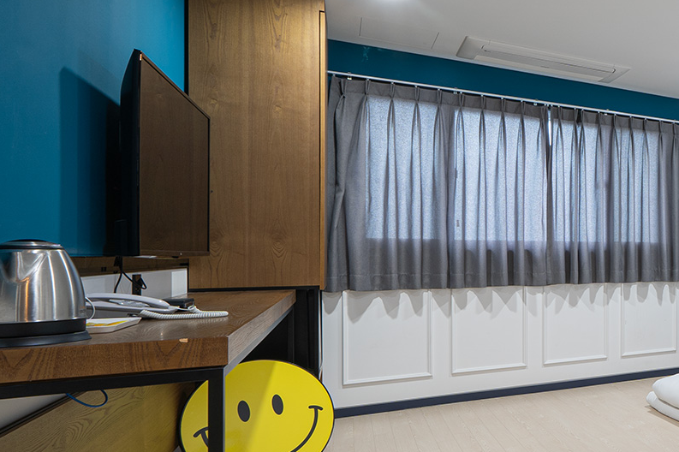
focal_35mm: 31
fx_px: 584
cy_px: 244
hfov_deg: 41.4
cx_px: 813
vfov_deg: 42.3
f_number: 11
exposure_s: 1.3
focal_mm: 12
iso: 100
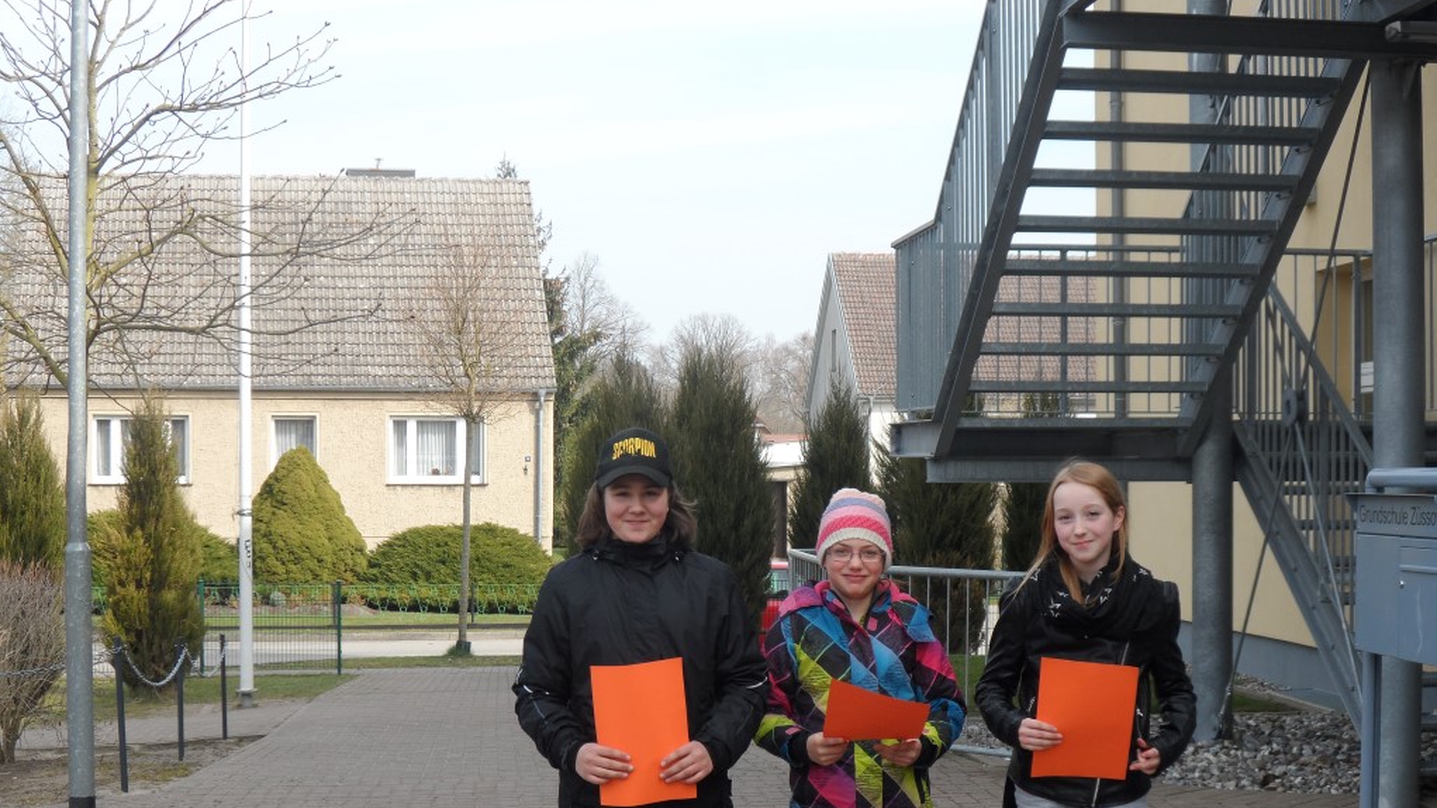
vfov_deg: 20.3
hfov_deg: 35.5
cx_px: 719
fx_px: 2248
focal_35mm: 59
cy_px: 528
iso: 80
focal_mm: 9.8
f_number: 4.1
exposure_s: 1/180
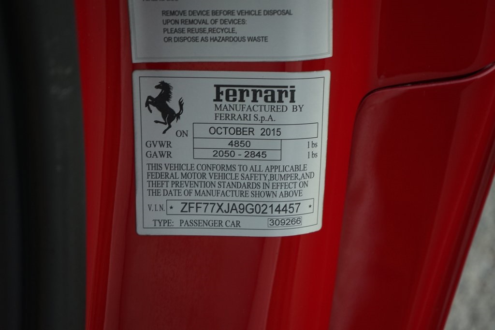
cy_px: 165
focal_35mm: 70
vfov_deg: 19.5
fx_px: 963
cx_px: 248
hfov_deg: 28.8
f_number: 6.3
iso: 1250
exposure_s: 1/40
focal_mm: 70
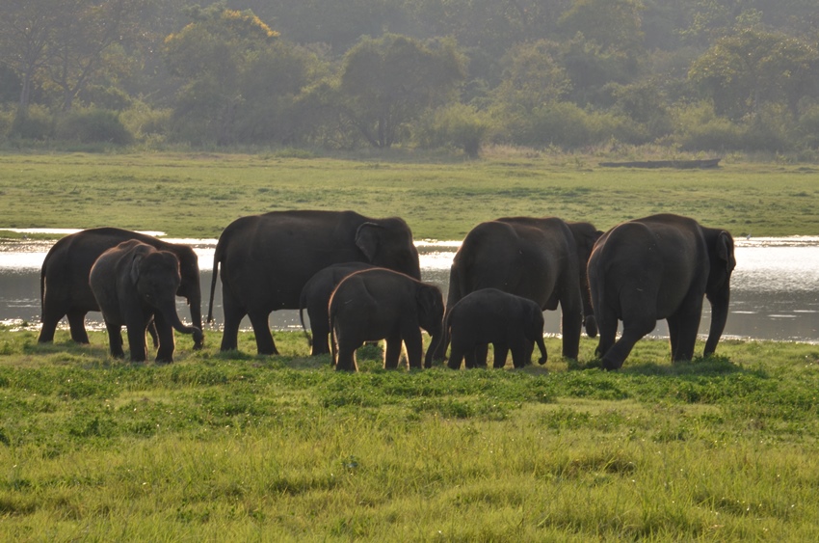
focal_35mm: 188
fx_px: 4257
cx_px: 410
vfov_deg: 7.3
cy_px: 272
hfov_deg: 11.0
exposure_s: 1/50
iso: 200
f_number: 22
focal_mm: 125
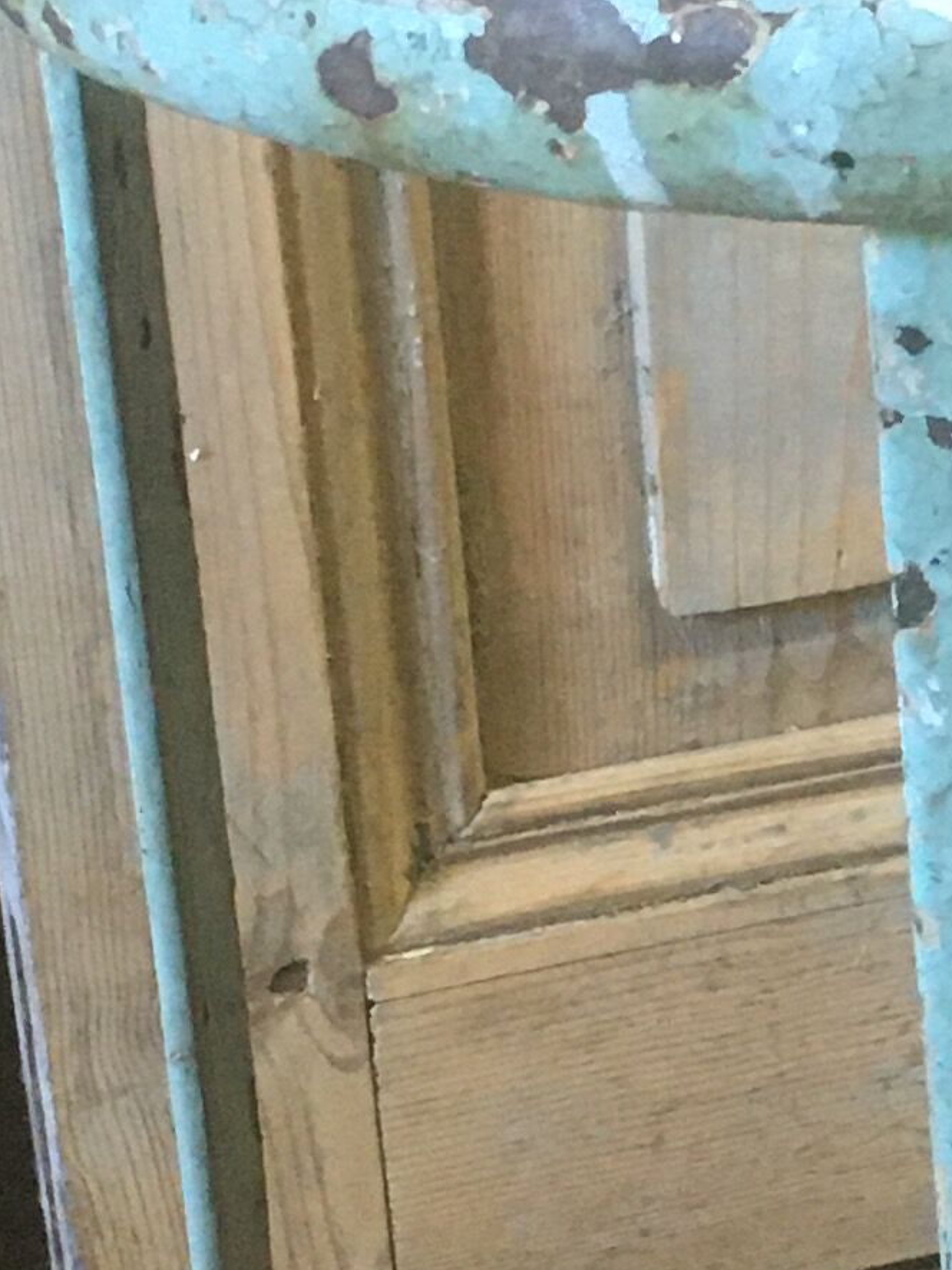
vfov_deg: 14.9
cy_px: 801
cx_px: 1203
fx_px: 4843
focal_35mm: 132
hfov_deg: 11.0
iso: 200
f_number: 2.2
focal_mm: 4.15
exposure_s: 1/25
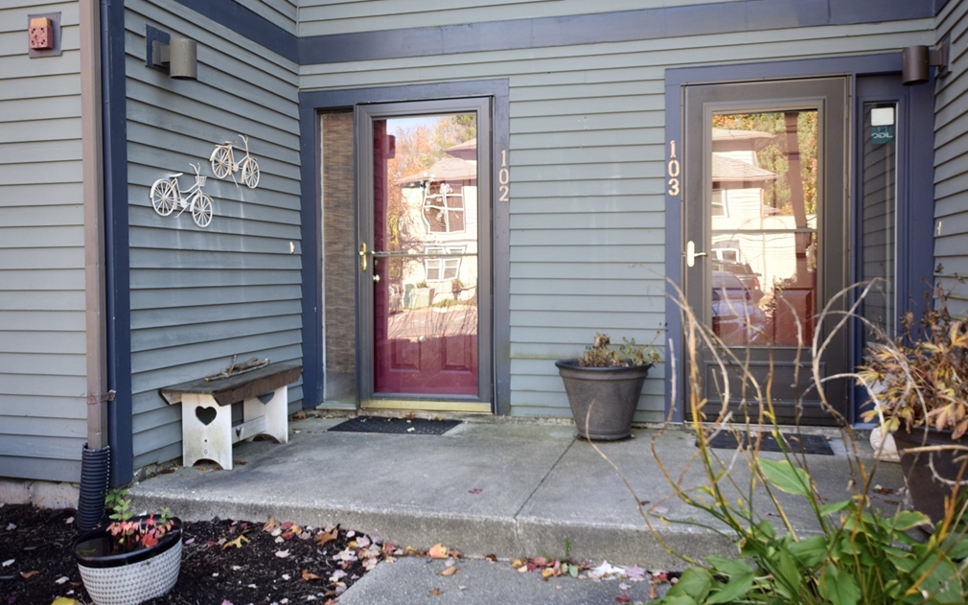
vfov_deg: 40.6
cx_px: 487
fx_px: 818
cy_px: 282
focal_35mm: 31
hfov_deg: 61.2
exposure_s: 1/100
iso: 400
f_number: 5
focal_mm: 20
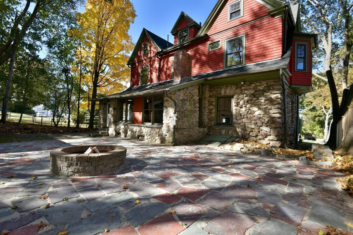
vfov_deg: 73.7
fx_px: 157
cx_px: 176
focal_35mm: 16
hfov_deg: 96.7
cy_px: 118
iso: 320
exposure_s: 1/400
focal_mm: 16
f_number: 8
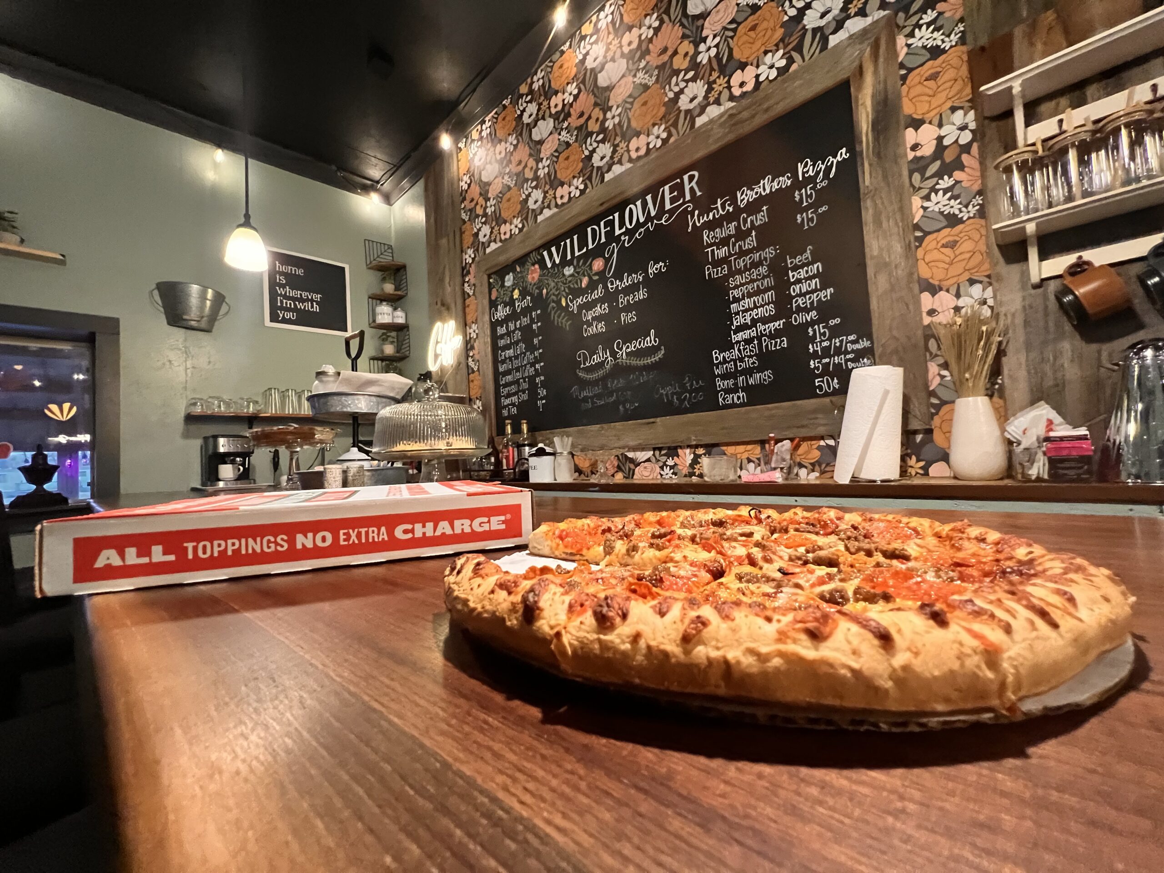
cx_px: 582
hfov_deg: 106.2
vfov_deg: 89.9
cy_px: 436
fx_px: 437
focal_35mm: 13
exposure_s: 1/60
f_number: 1.8
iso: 800
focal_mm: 1.57
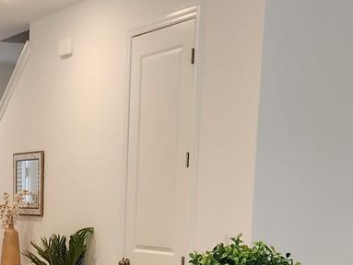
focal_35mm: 96
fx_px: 980
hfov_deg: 19.9
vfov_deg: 14.8
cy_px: 344
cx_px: 7
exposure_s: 1/120
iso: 160
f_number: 1.8
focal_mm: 5.4
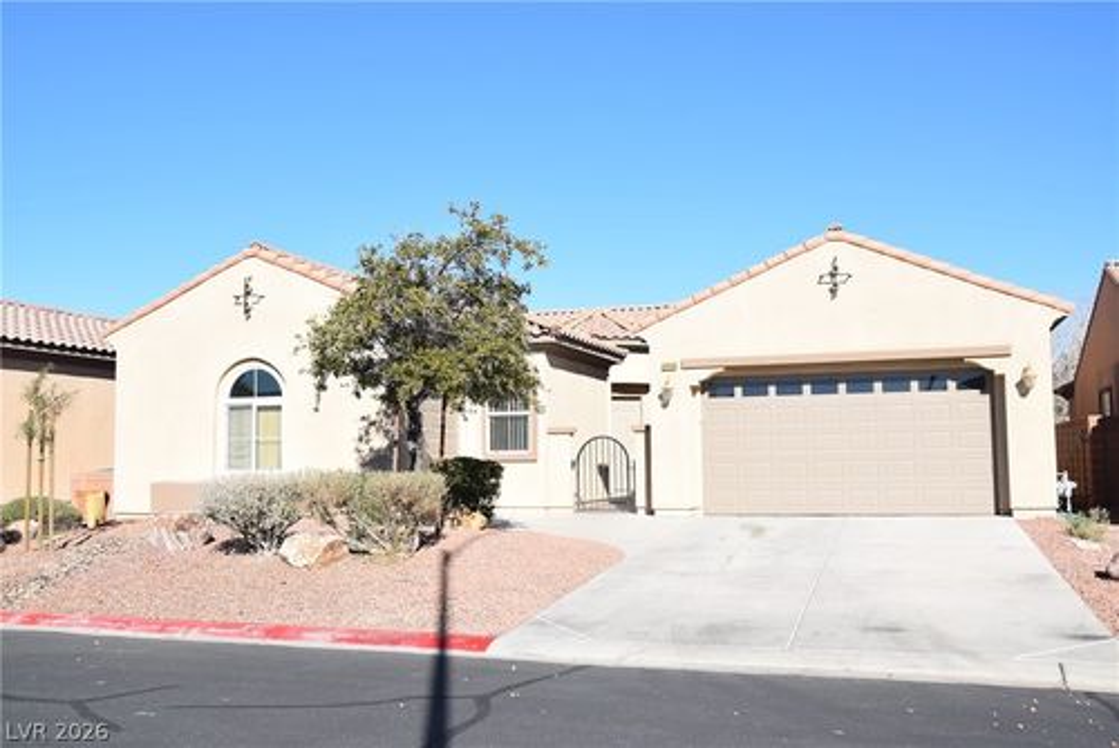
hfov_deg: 57.2
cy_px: 374
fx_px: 1026
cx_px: 560
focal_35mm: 33
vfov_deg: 40.0
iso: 200
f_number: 11
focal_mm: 22
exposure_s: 1/500
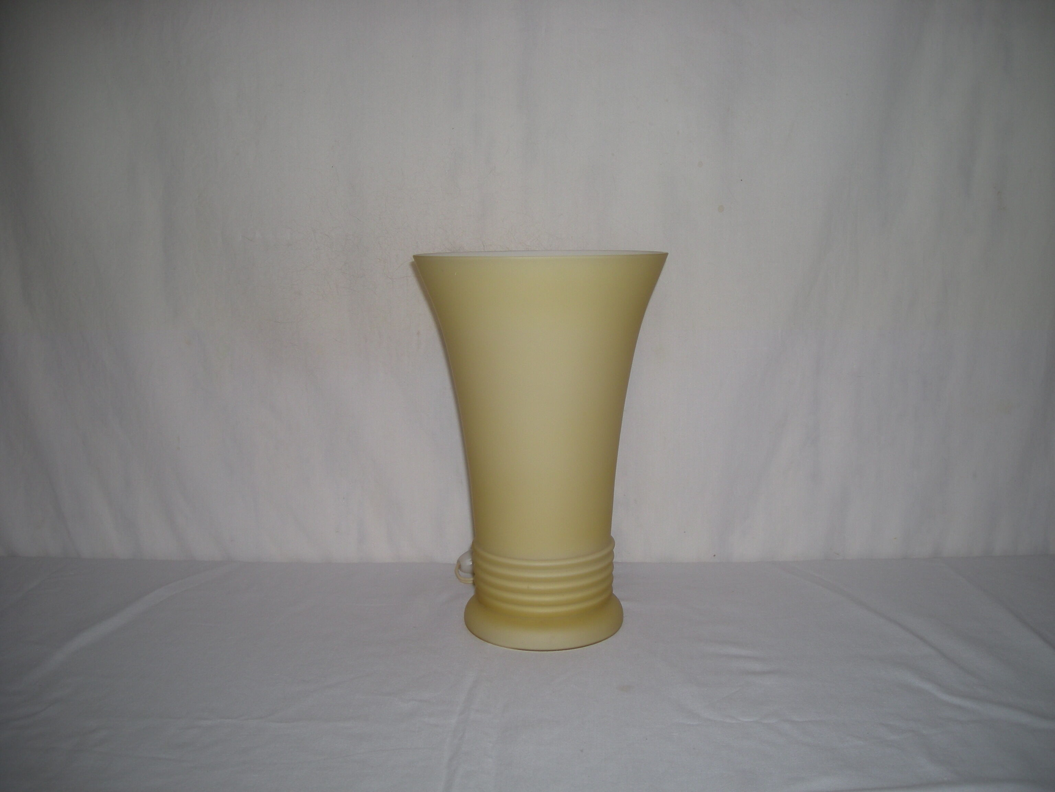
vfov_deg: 40.7
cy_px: 396
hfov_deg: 52.6
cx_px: 528
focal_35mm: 35
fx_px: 1067
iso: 50
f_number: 2.8
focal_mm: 5.7
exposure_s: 1/49.3
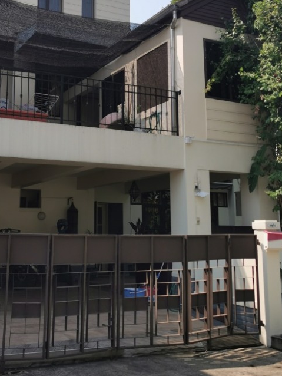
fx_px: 510
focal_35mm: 47
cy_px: 152
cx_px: 107
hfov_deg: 30.8
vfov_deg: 40.3
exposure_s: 1/3413
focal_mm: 5.56
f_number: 1.6
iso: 50
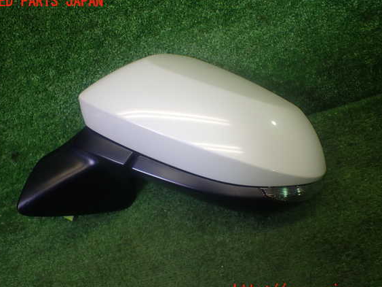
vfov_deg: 44.1
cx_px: 183
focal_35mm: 32
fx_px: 353
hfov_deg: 56.8
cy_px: 146
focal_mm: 5.4
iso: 160
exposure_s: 1/125
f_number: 2.3
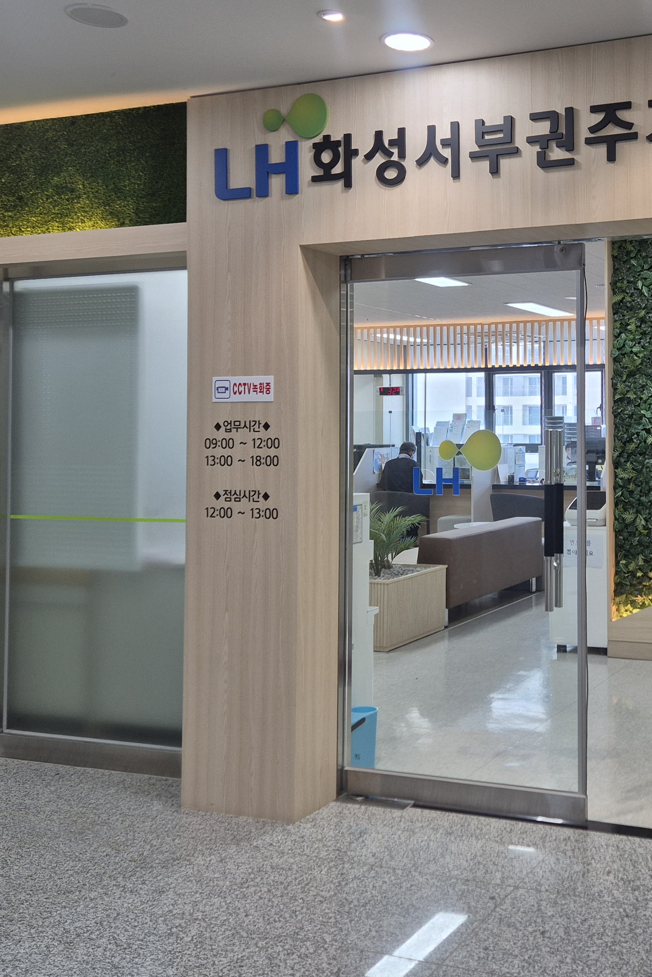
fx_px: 1059
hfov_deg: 32.4
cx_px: 595
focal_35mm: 39
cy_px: 399
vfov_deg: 49.3
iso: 64
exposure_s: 1/120
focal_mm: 5.4
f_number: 1.8
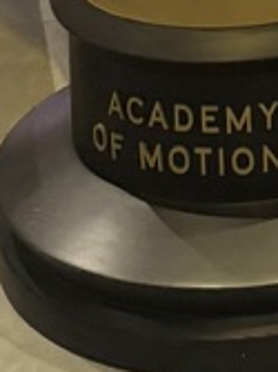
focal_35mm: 147
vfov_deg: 10.9
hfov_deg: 9.9
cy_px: -575
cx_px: 340
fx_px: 1576
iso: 500
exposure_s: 1/60
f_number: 1.78
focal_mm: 6.76
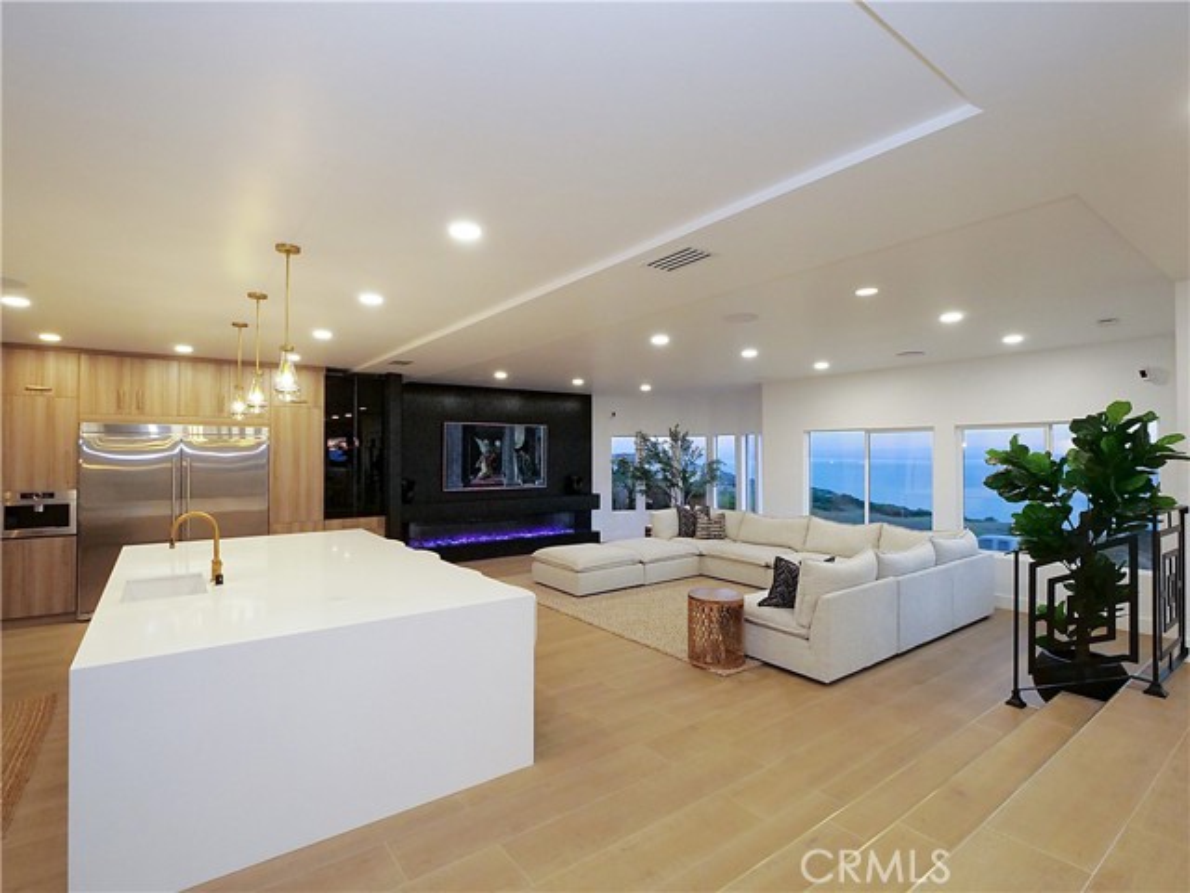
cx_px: 595
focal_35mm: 16
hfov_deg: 94.5
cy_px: 446
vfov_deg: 78.1
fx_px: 550
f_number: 7.1
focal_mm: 8
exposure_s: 1/80
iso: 2000
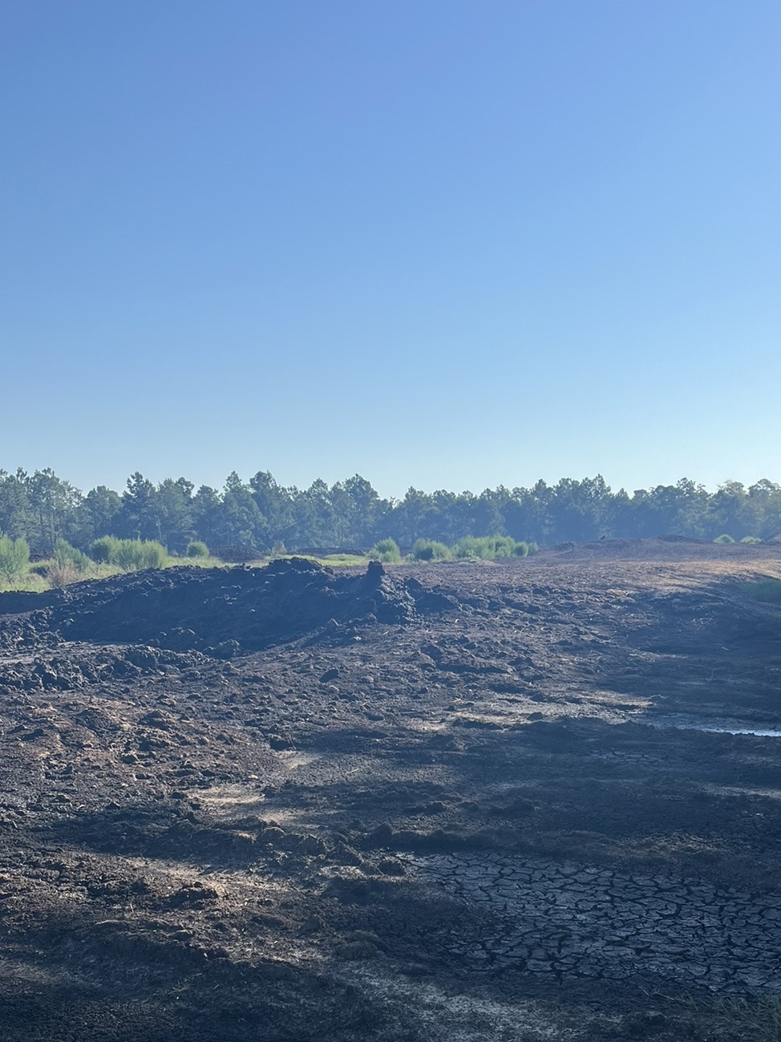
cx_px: 412
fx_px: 1234
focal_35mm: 41
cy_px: 723
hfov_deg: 35.1
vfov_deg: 44.9
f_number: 1.6
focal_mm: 5.1
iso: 50
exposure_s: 1/3876
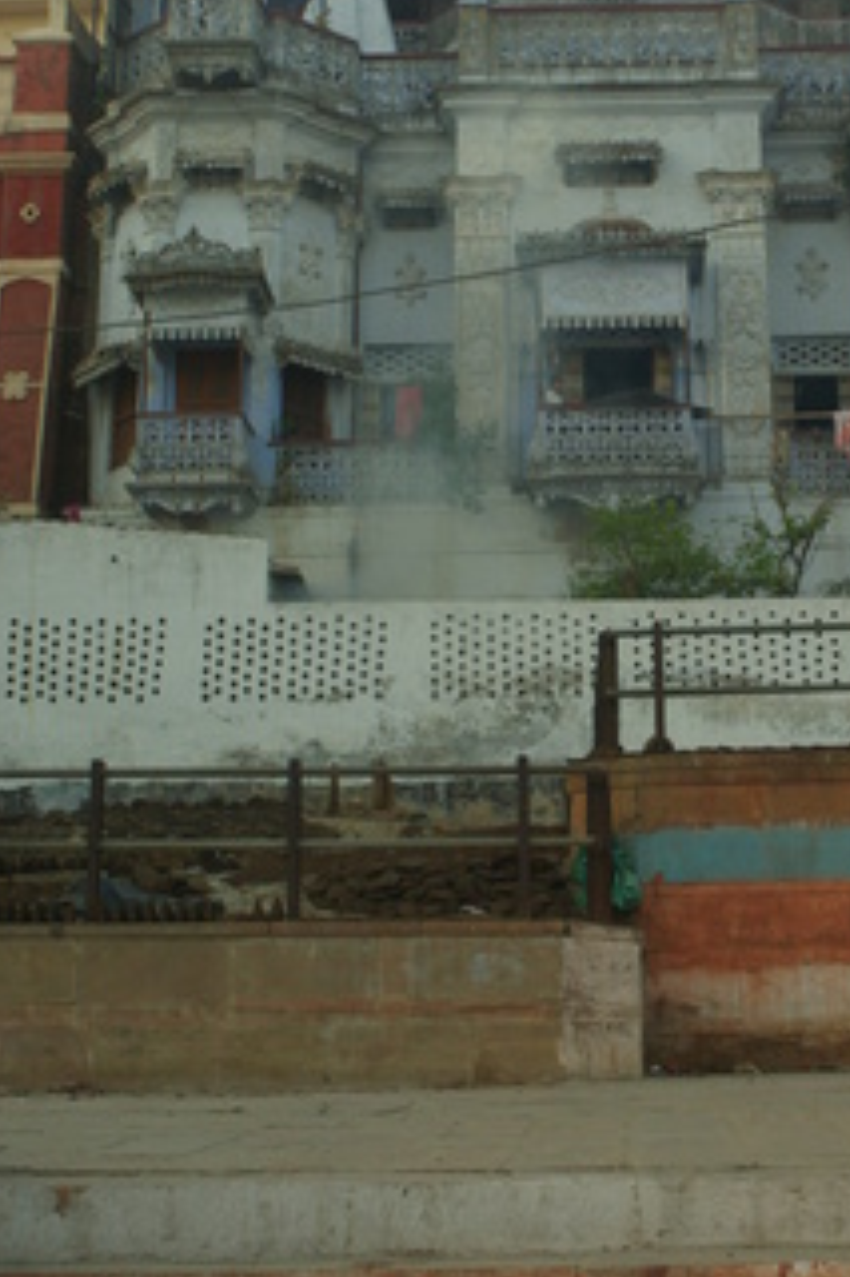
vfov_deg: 31.5
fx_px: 2233
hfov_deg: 21.4
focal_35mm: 63
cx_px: 619
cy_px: 355
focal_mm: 28
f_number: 4.5
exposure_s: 1/90
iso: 200
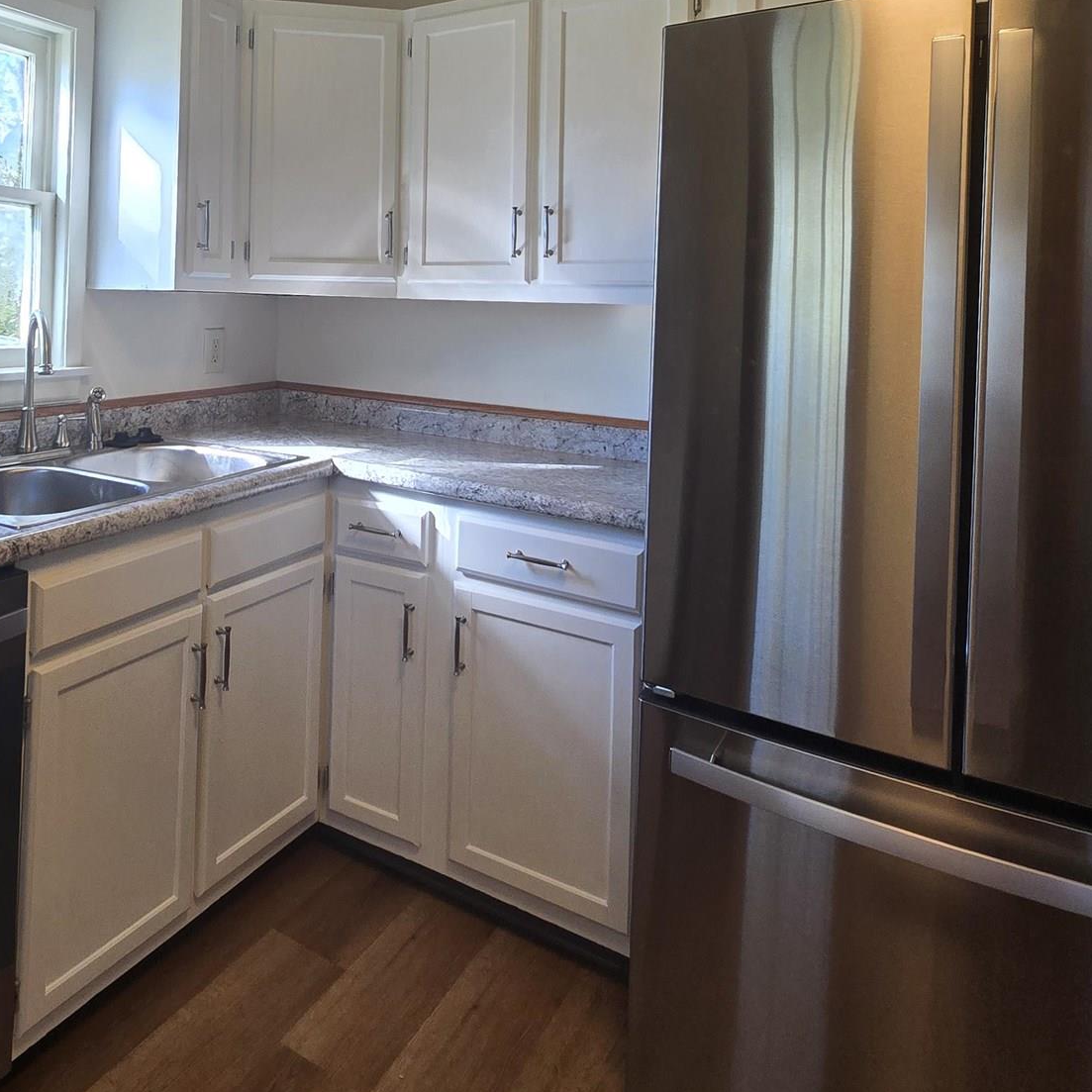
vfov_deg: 61.6
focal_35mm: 24
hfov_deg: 61.4
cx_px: 274
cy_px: 279
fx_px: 857
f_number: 2.2
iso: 80
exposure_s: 1/120
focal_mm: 2.2
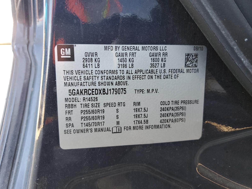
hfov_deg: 67.3
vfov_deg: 53.1
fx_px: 189
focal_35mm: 26
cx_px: 126
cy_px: 94
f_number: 1.5
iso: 75
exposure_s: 1/120
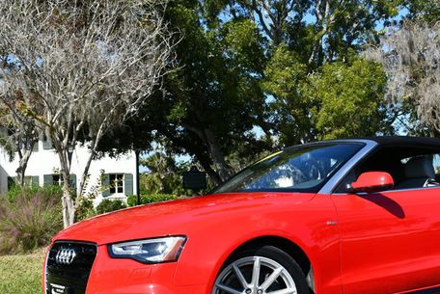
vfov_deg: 23.0
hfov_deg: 33.5
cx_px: 308
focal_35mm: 59
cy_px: 182
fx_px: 722
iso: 100
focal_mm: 21
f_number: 8
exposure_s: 1/250
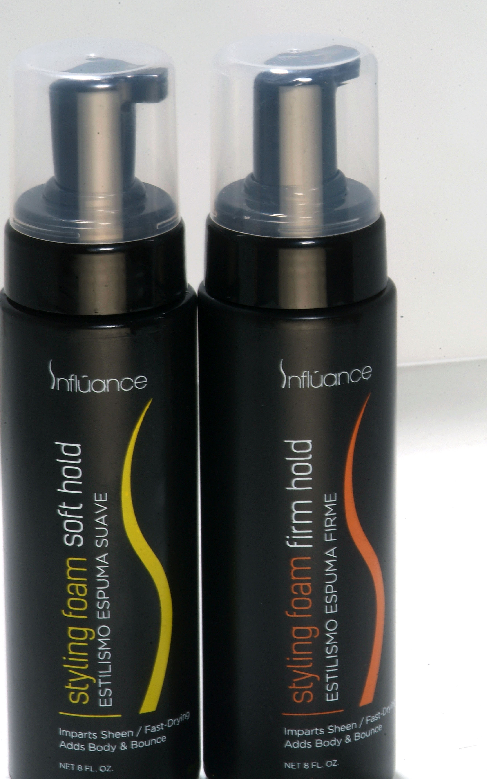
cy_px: 428
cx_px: 204
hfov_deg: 6.6
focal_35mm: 198
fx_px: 4204
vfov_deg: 10.6
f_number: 22
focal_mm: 105
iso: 100
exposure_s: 1/90
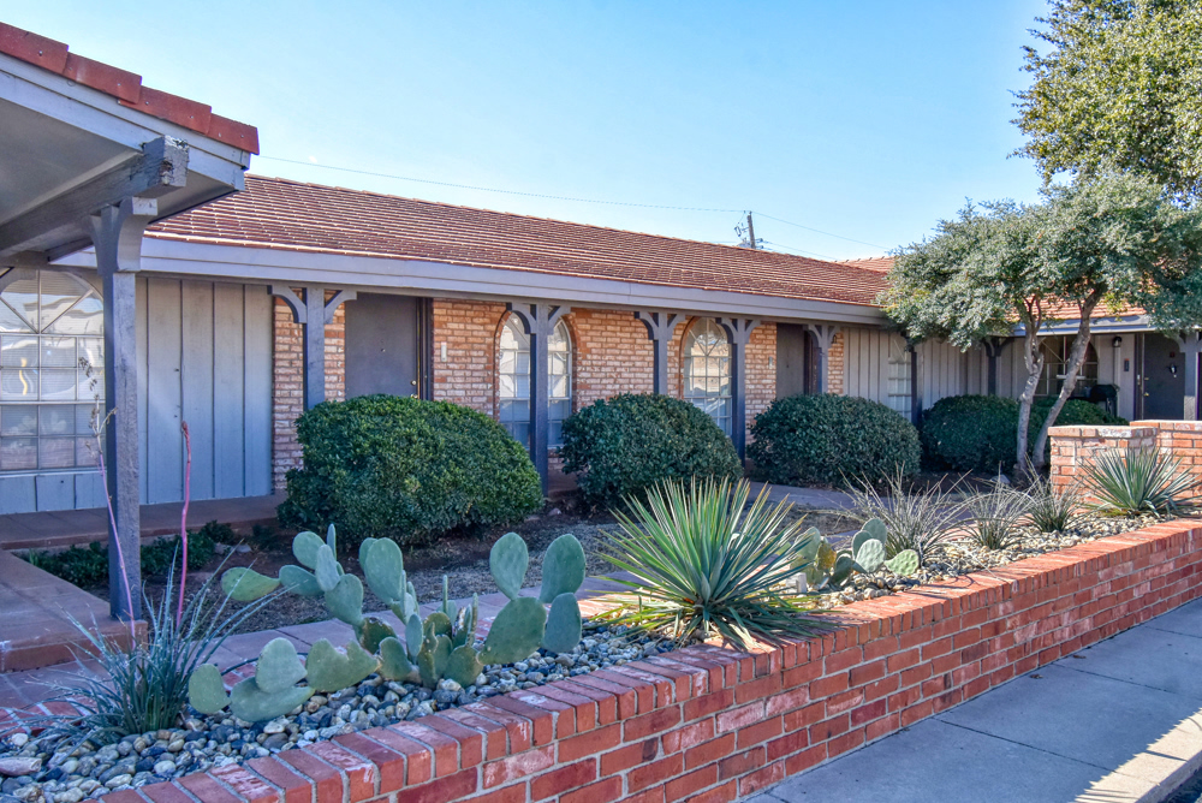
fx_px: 1002
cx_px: 601
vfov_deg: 43.7
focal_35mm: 30
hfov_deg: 61.9
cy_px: 402
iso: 400
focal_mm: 20
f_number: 8
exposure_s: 1/500
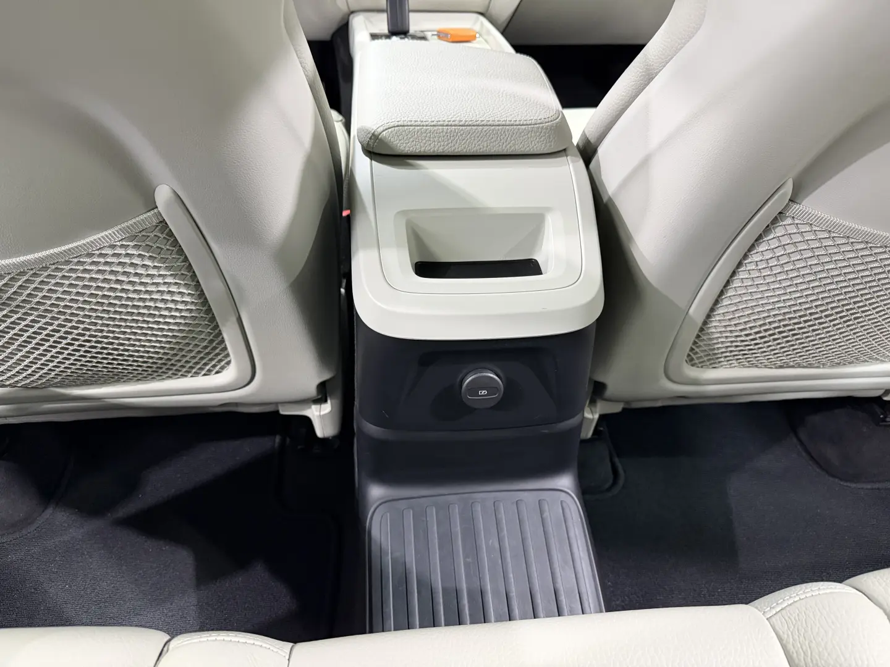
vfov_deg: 56.8
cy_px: 334
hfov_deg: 71.6
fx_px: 617
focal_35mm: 24
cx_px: 445
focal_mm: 6.76
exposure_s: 1/50
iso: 640
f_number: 1.78
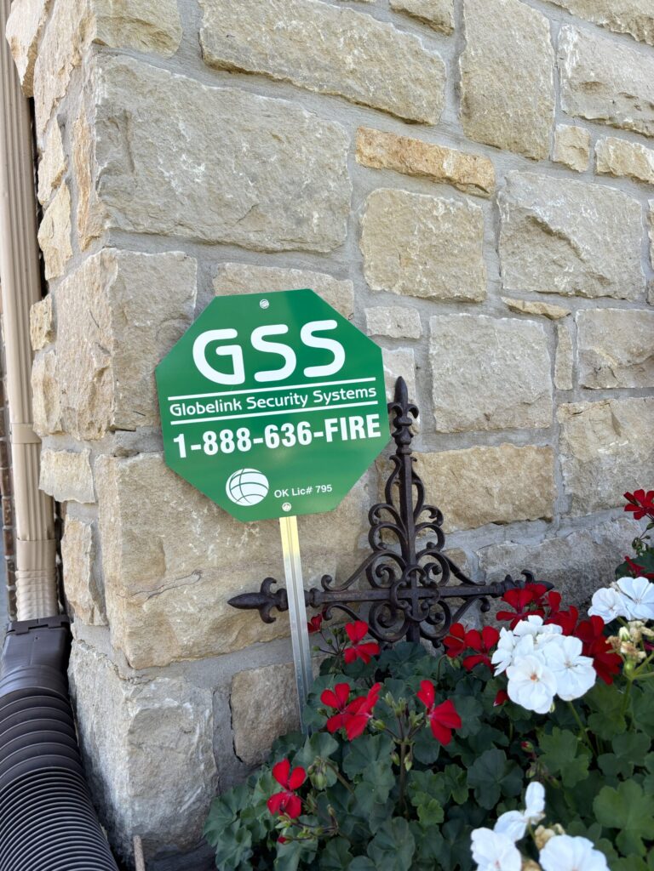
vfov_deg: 67.3
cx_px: 327
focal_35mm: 26
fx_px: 655
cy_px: 436
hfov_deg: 53.1
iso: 50
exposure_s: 1/437
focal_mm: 5.96
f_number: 1.6
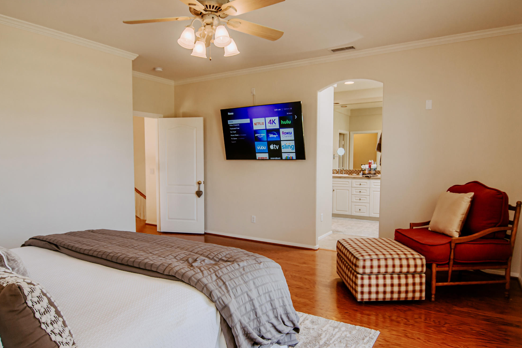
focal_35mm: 23
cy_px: 184
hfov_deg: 76.1
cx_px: 262
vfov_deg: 55.1
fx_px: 334
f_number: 6.3
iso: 320
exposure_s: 1/100
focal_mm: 17
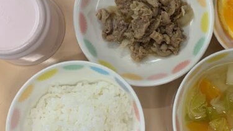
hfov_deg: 35.7
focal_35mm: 58
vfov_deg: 20.7
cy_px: 45
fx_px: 358
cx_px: 154
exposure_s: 1/60
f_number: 1.8
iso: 50
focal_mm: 4.25
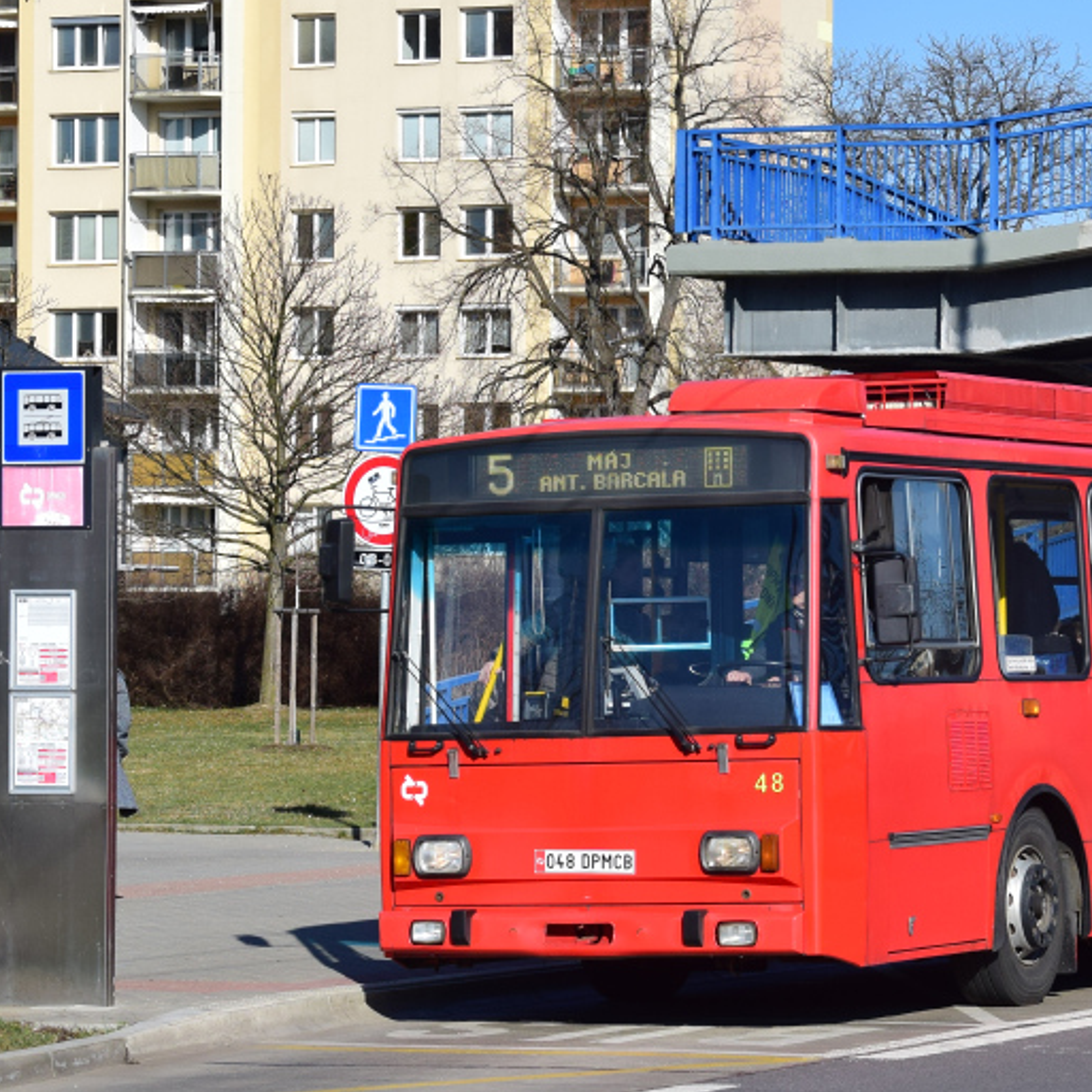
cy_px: 363
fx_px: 5532
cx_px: 981
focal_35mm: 155
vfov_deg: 11.3
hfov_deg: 11.2
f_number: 6.3
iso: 200
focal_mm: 48
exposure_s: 1/1000
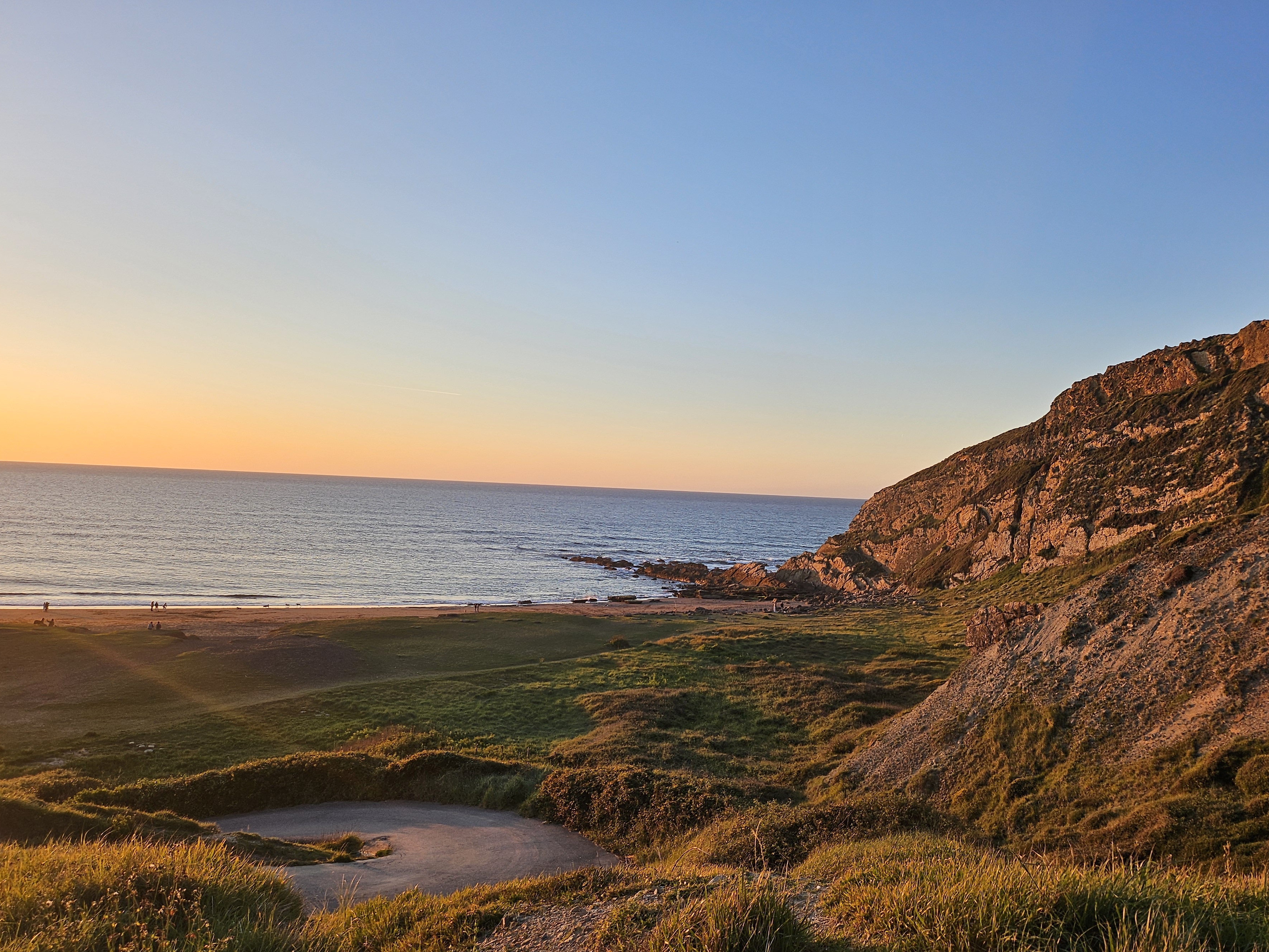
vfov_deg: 51.3
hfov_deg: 65.2
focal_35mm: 27
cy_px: 489
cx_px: 687
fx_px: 990
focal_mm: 5
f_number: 1.8
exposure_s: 1/728
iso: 50
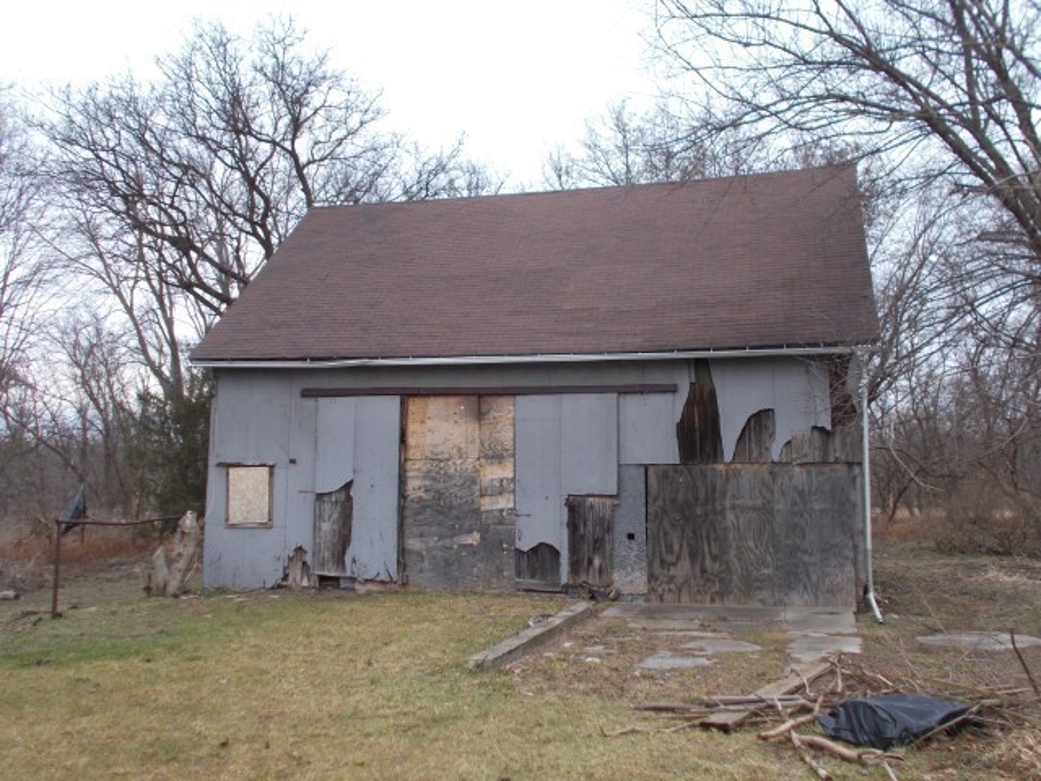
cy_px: 390
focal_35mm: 34
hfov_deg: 54.0
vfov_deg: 41.8
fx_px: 1022
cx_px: 520
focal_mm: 6
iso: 80
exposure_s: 1/125
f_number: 3.6
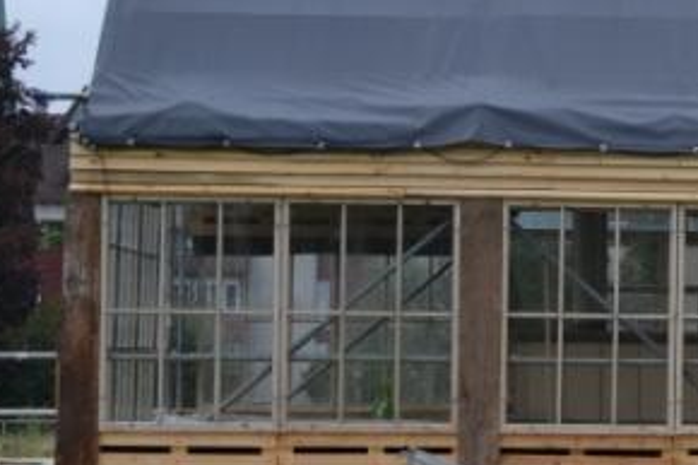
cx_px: 1061
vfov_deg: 8.9
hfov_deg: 12.7
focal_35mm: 154
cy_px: 257
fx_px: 2980
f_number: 6.3
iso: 100
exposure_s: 1/160
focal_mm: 29
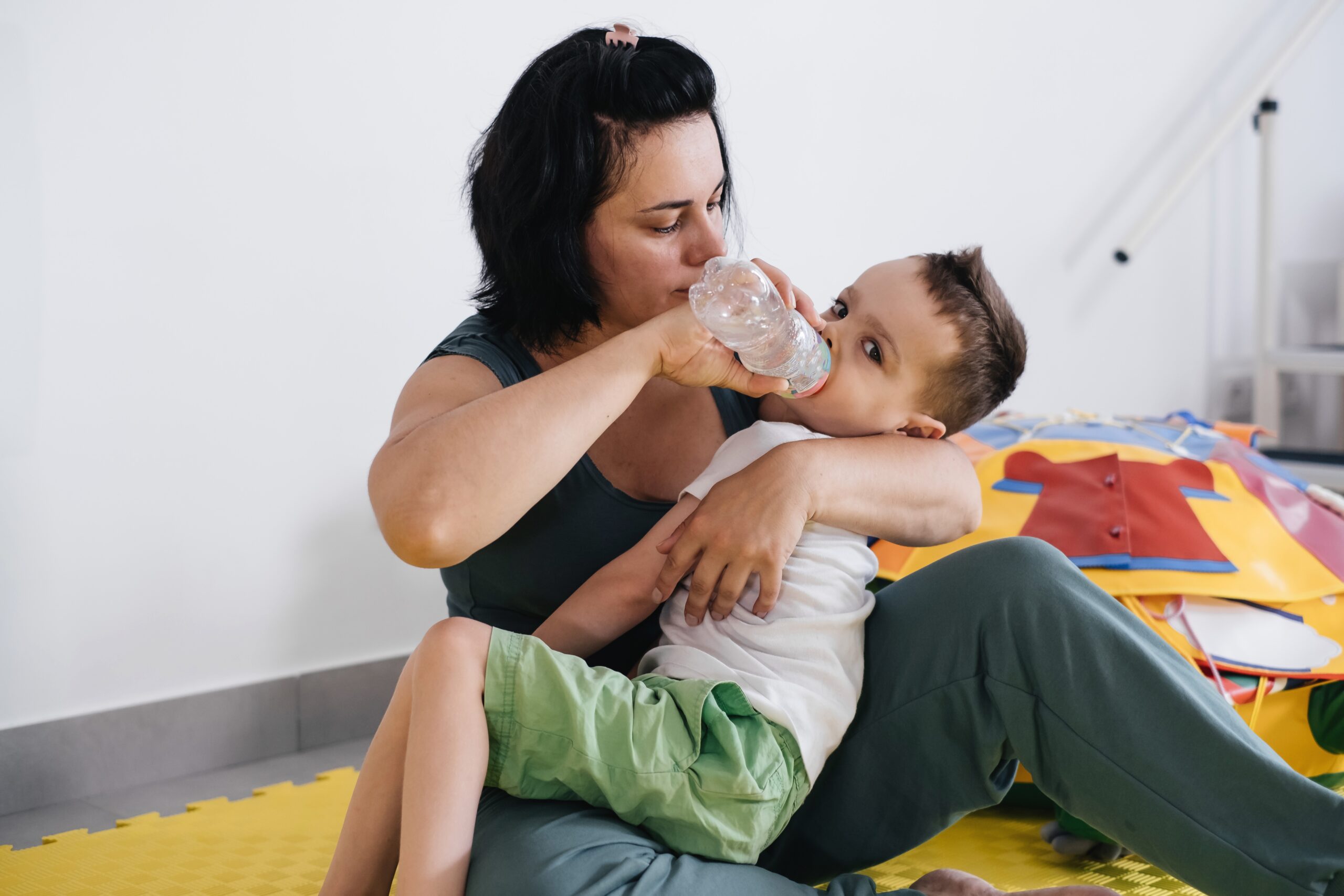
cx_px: 672
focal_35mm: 53
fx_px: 1979
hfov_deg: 37.5
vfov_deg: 25.5
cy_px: 448
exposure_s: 1/160
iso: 640
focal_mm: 35
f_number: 2.2
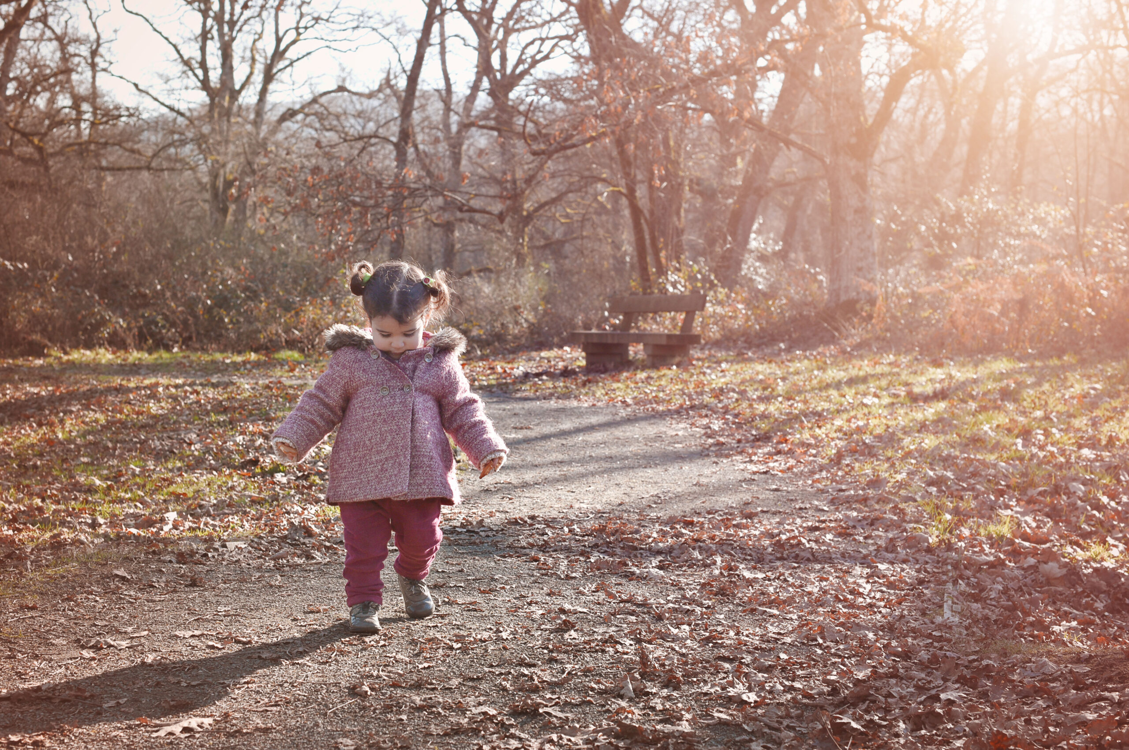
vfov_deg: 26.9
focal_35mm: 50
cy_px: 375
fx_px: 1567
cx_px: 564
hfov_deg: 39.6
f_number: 6.3
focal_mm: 50
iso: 400
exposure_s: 1/800
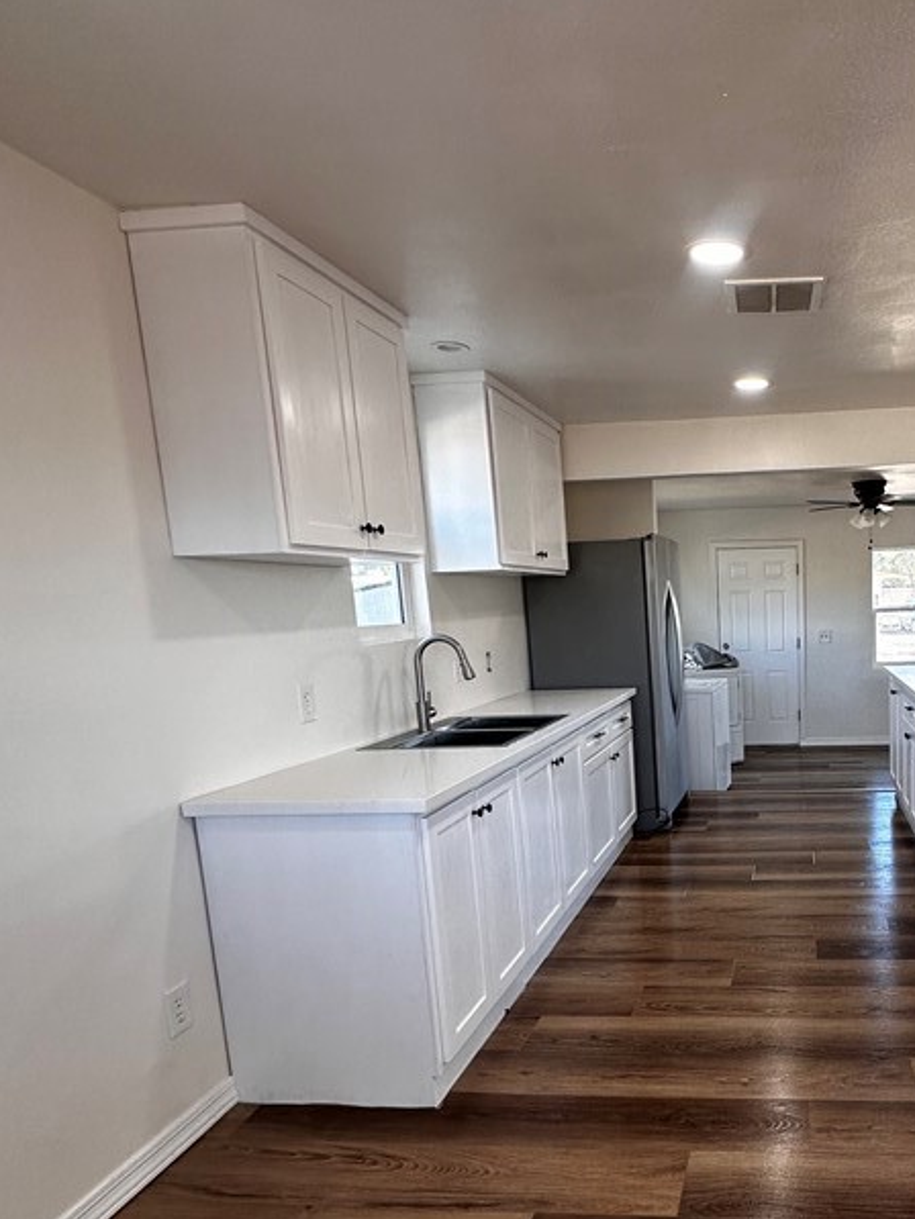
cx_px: 745
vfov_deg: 70.7
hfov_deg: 52.7
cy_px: 741
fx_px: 846
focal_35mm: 24
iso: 125
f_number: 2.2
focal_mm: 2.22
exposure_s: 1/120
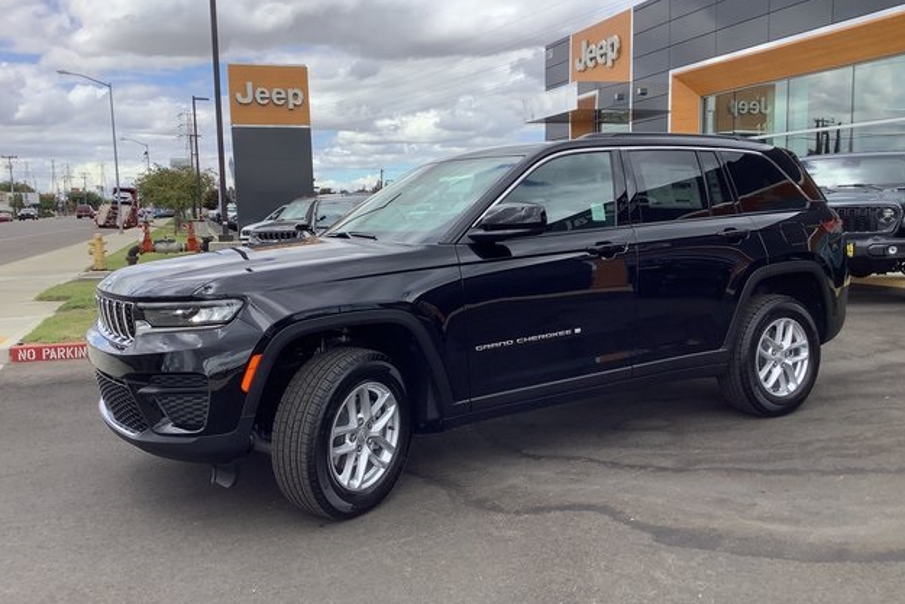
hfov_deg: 57.2
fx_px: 830
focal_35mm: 33
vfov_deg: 40.0
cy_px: 304
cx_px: 460
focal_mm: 3.3
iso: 25
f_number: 2.4
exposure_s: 1/727
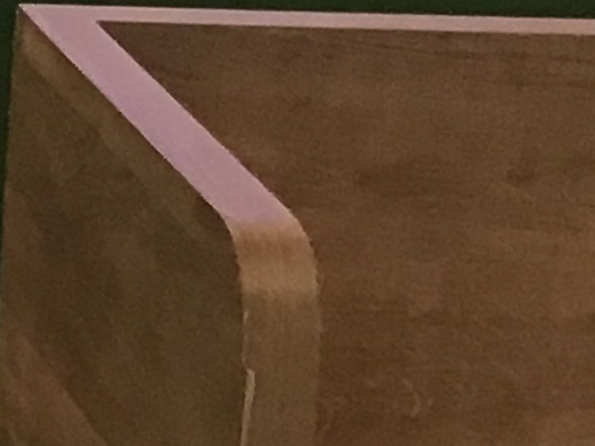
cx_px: -946
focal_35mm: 232
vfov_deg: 6.3
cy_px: -267
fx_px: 3988
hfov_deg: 7.8
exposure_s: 1/30
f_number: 2.4
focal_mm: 3.3
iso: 50
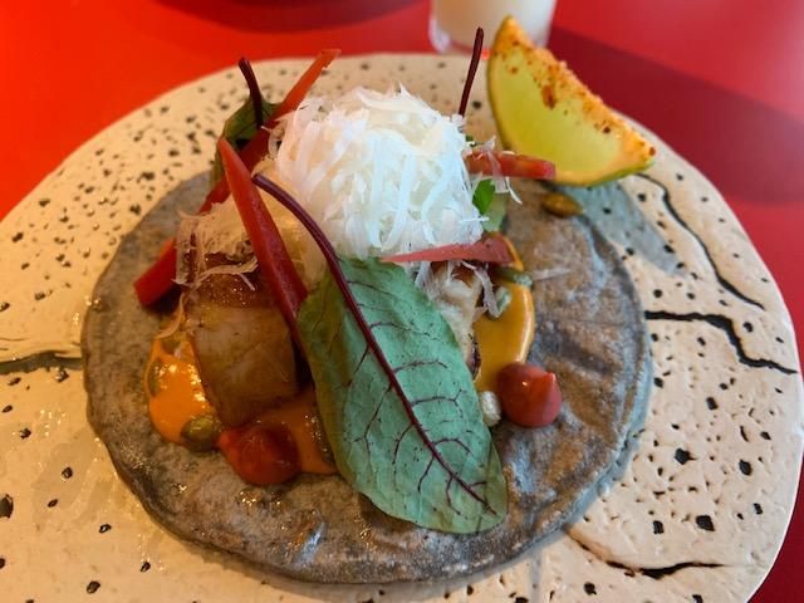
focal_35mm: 26
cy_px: 302
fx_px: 604
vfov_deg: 53.1
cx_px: 402
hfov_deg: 67.3
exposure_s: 1/50
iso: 200
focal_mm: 4.25
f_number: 1.8
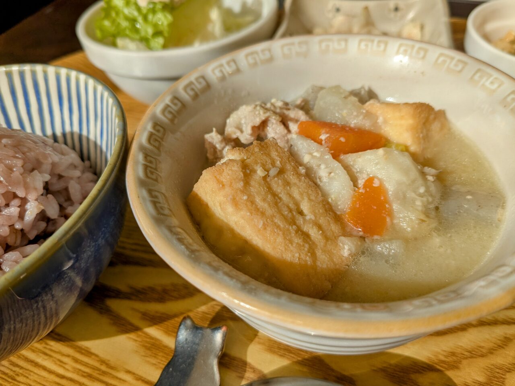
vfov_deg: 51.4
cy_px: 193
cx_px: 258
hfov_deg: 65.3
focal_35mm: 27
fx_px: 402
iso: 54
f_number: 1.73
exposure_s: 1/477
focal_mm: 4.38
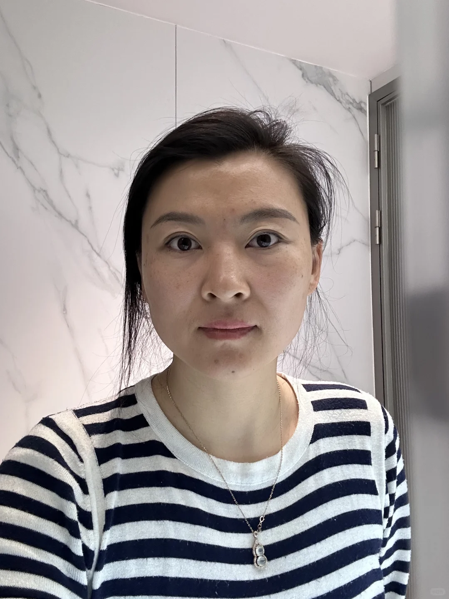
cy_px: 300
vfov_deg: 60.0
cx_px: 224
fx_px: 519
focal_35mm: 30
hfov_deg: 46.8
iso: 200
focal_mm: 2.69
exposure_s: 1/50
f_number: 1.9
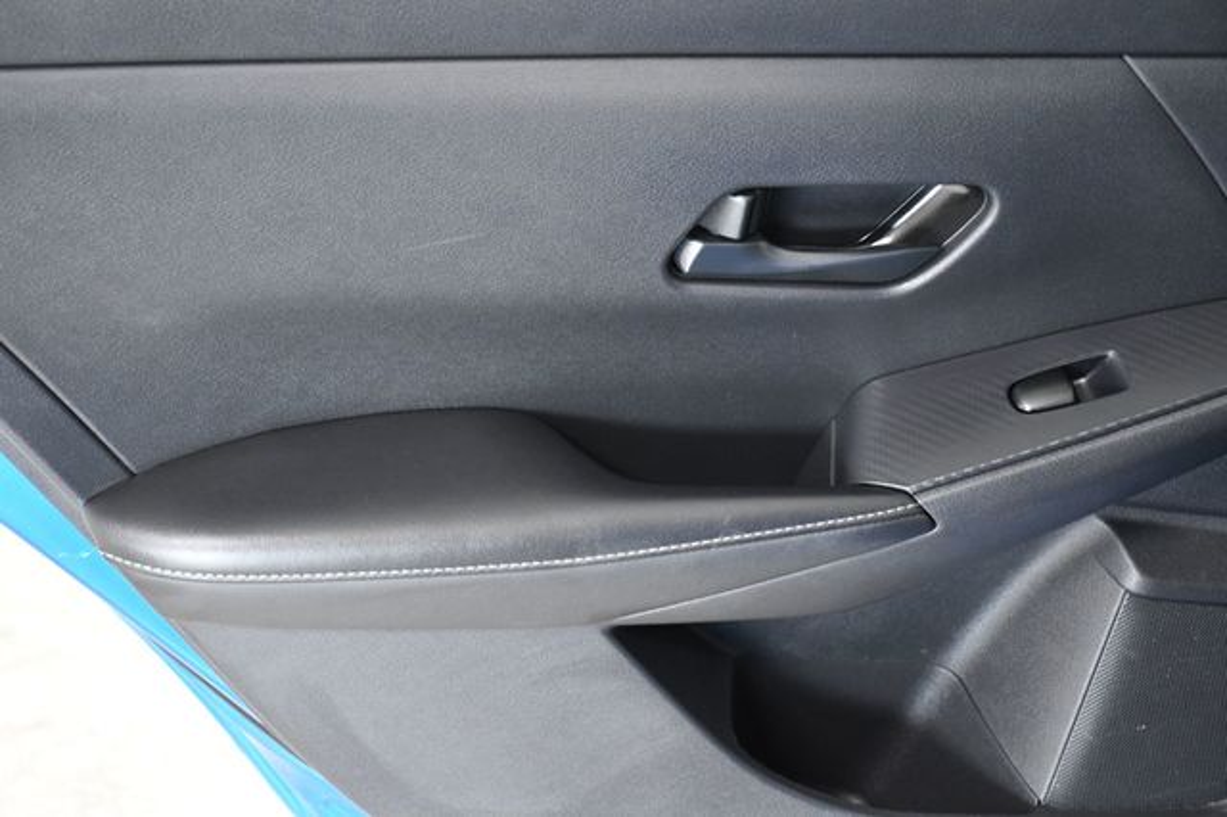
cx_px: 614
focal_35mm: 72
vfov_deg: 18.9
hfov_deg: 28.1
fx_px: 2453
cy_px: 408
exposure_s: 1/100
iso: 2500
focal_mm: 48
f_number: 5
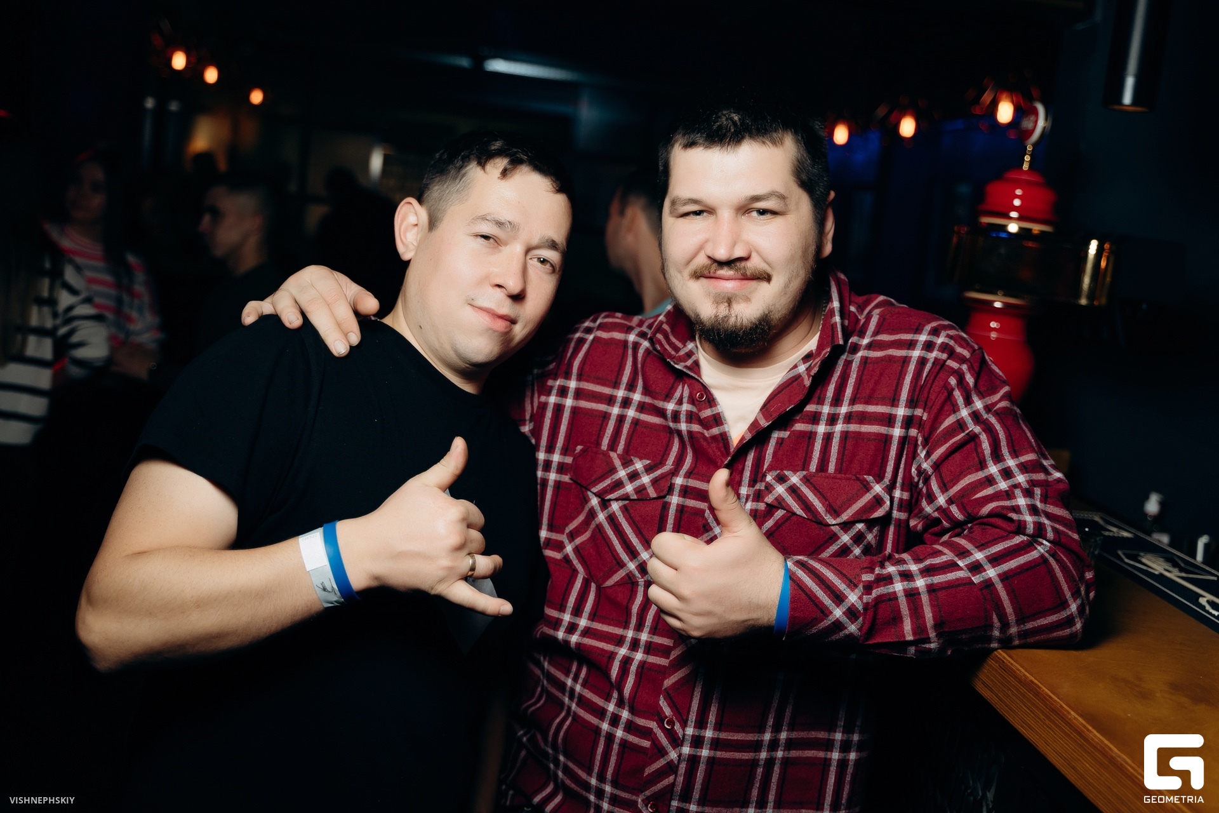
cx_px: 610
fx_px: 1287
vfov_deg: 35.1
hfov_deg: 50.7
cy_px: 406
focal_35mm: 38
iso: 640
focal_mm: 38
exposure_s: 1/100
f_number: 2.8
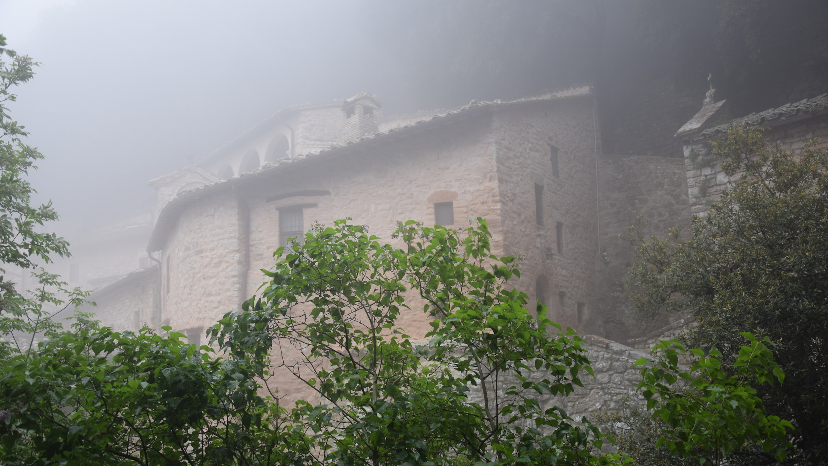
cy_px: 268
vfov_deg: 33.7
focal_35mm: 35
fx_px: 768
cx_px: 416
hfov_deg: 56.6
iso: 200
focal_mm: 22
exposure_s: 1/50
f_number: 3.8
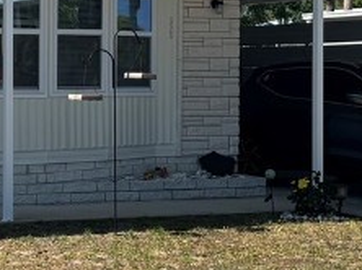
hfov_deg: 15.8
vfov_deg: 12.3
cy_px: 80
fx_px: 1254
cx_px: -64
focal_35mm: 120
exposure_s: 1/2710
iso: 50
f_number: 1.6
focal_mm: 5.96
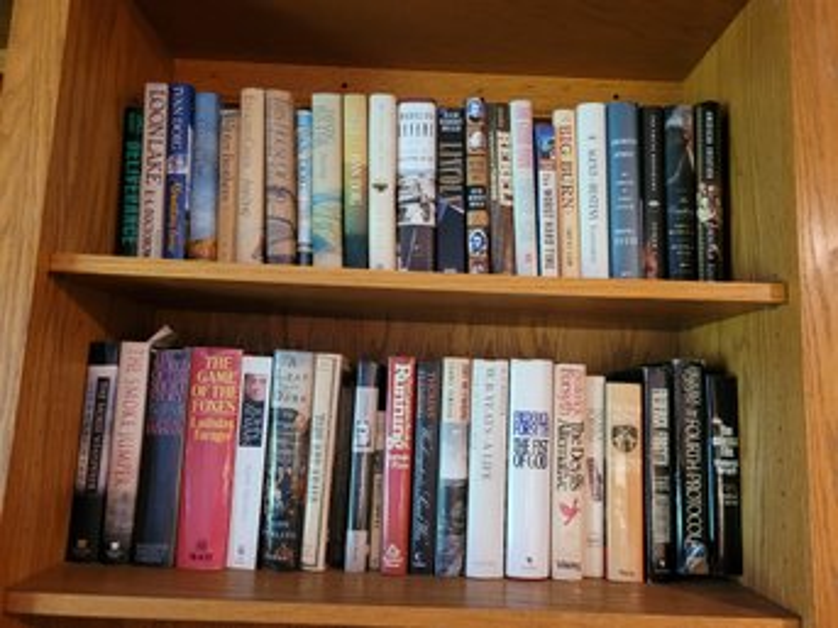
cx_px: 419
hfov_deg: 67.3
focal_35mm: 26
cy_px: 314
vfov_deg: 53.0
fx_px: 629
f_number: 1.8
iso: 500
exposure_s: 1/30
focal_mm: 5.4
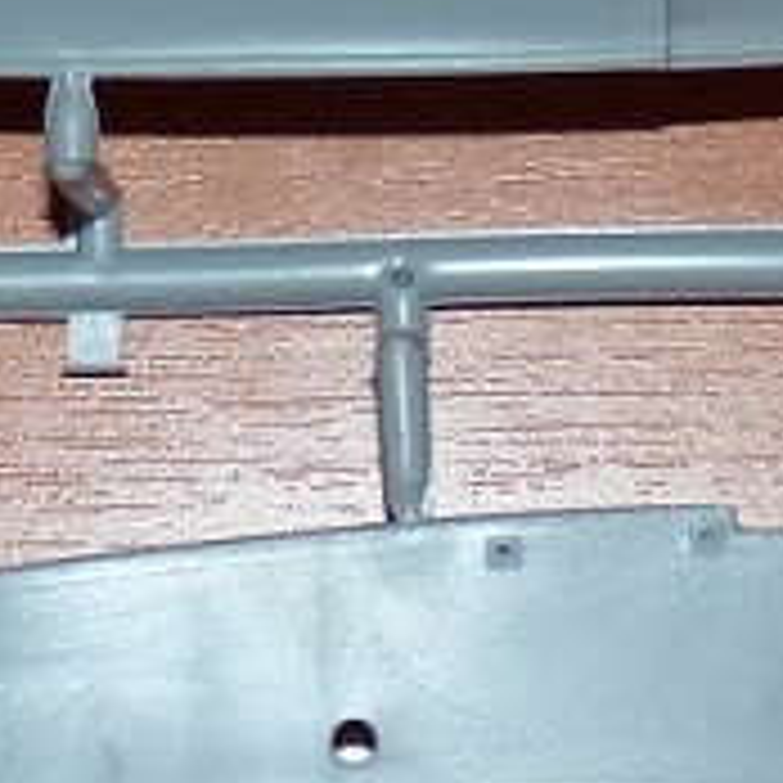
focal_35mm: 224
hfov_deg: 7.8
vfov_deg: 7.8
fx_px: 5732
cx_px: 382
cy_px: 756
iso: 100
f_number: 3
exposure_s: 1/25
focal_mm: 7.6
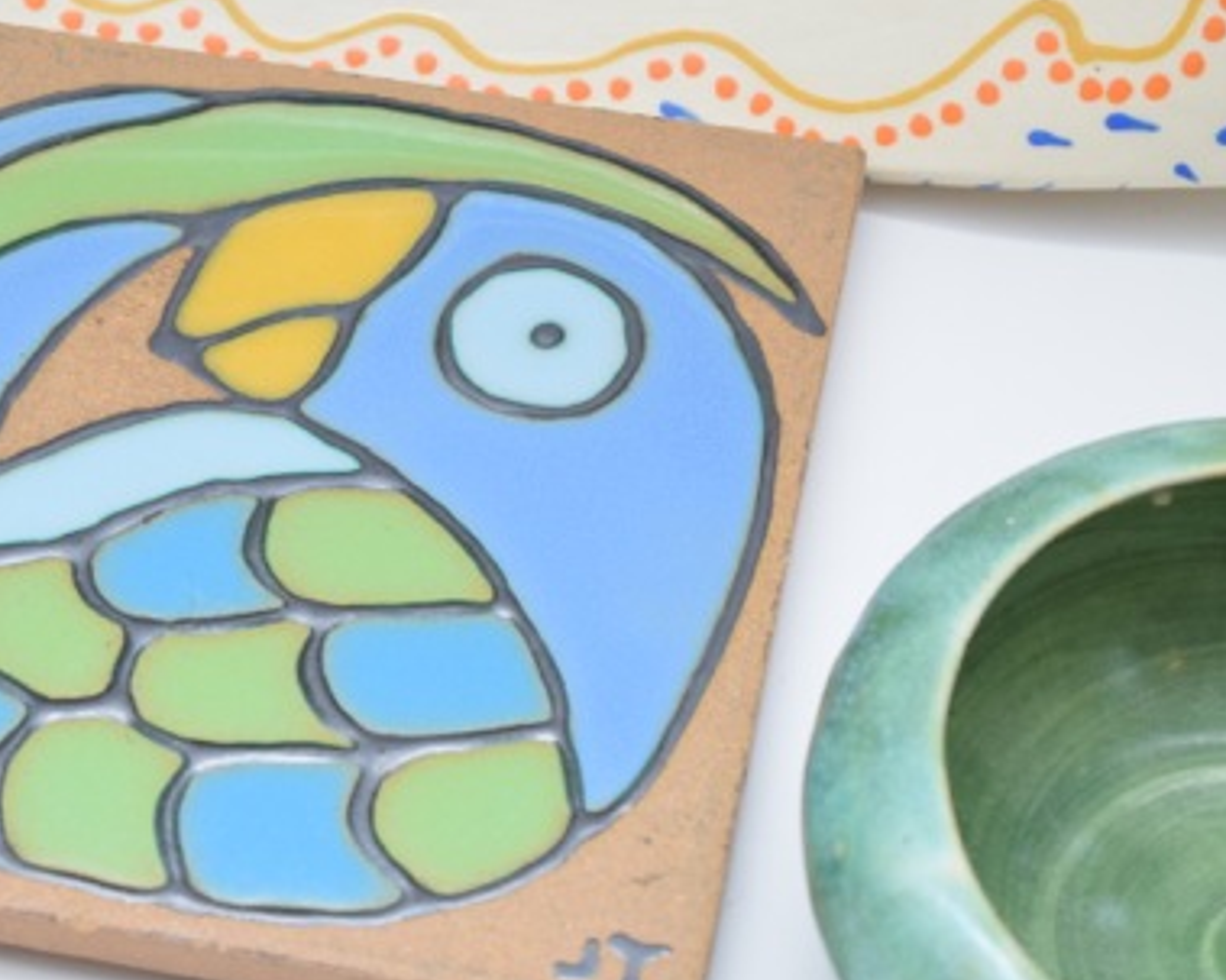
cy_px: 448
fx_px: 4745
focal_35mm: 131
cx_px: 256
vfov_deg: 11.8
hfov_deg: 14.6
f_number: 5.6
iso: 800
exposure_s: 1/125
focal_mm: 55
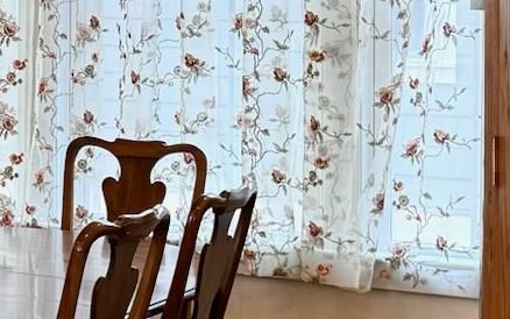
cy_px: -16
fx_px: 1654
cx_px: -278
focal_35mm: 119
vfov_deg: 10.9
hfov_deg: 15.9
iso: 125
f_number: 1.78
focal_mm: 6.76
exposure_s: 1/120
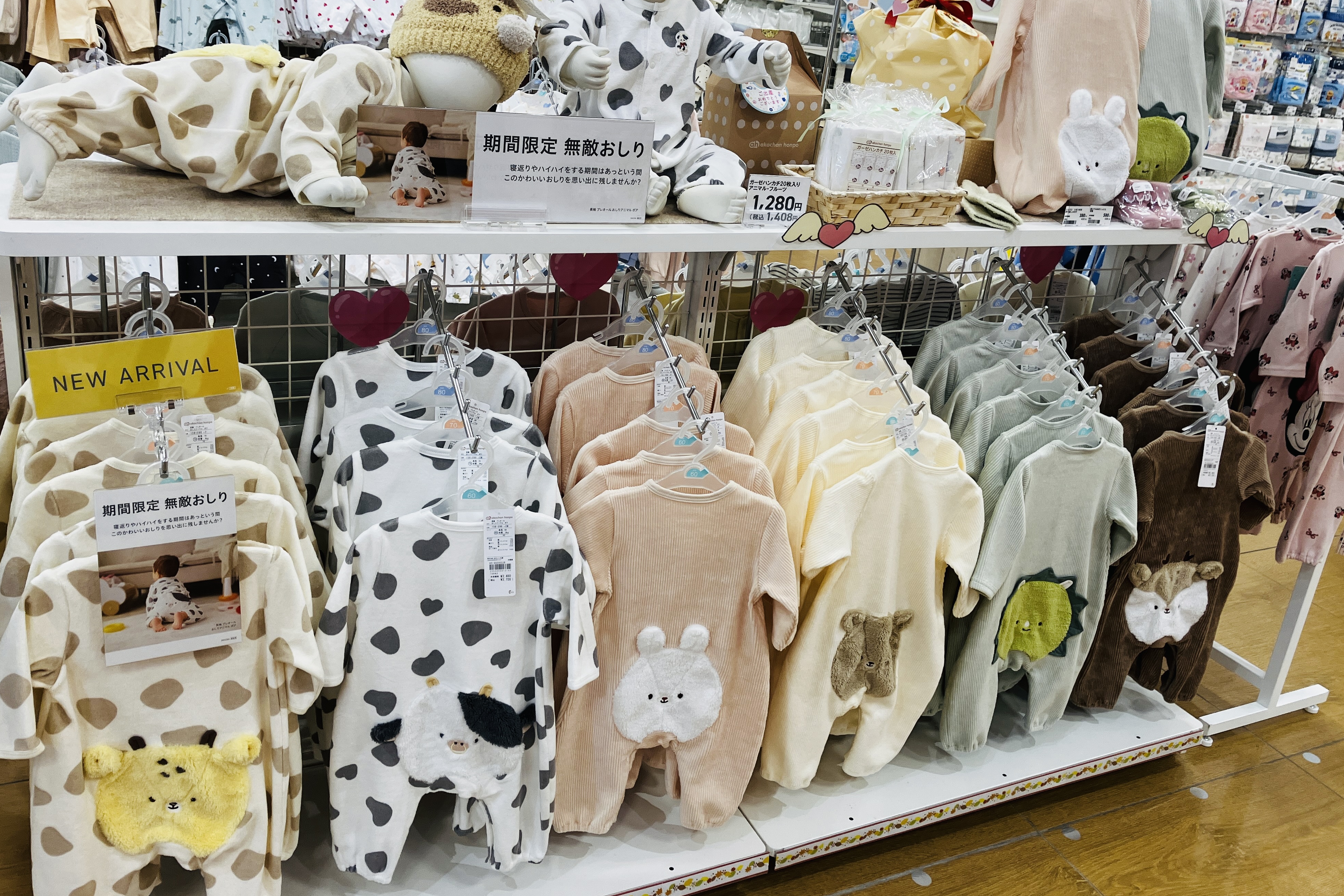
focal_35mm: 30
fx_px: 1120
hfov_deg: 61.9
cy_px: 383
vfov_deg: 43.5
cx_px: 664
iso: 64
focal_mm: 3.99
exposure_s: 1/120
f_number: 1.8
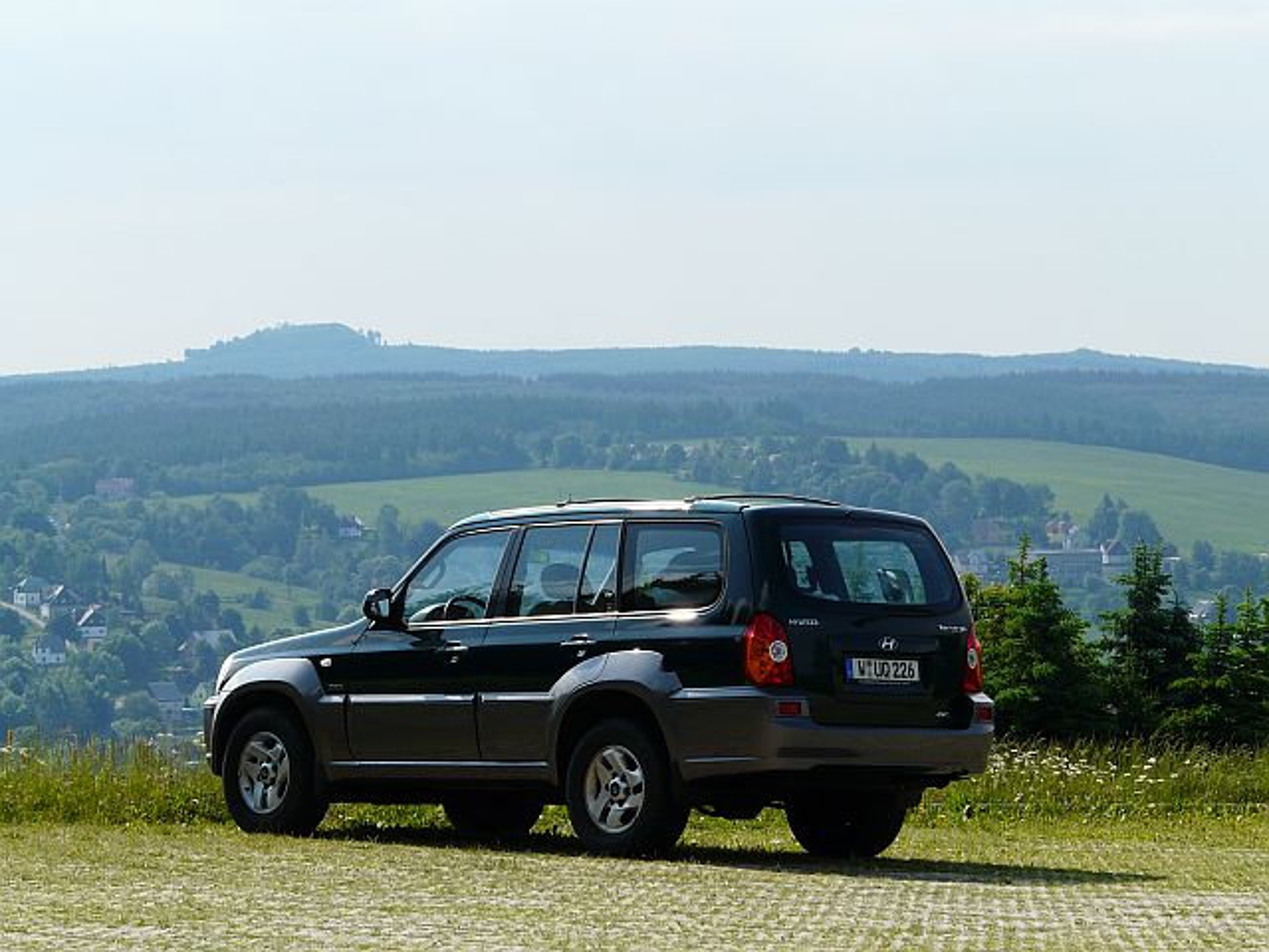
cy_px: 476
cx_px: 634
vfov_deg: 10.5
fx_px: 5169
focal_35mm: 141
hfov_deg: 14.0
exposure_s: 1/500
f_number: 5.6
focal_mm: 23.1
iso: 100
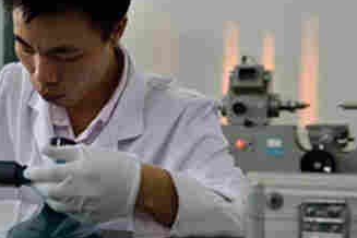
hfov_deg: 29.4
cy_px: 126
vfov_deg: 20.6
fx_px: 654
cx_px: 44
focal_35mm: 66
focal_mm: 24
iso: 280
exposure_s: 1/50
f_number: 2.8
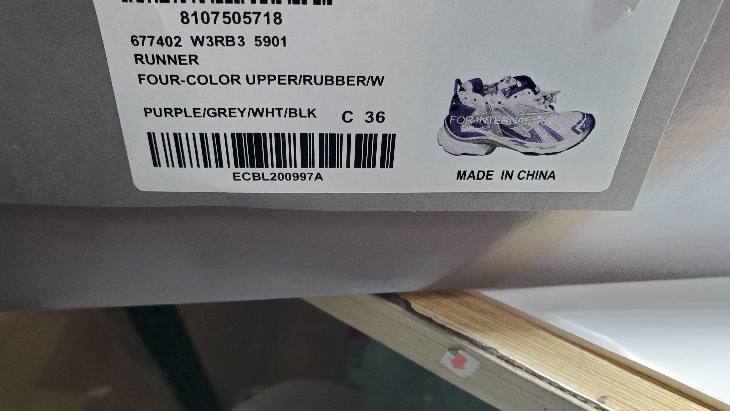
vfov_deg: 40.1
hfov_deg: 66.1
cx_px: 367
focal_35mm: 29
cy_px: 229
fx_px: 561
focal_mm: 4.3
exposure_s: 1/50
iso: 250
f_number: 2.4
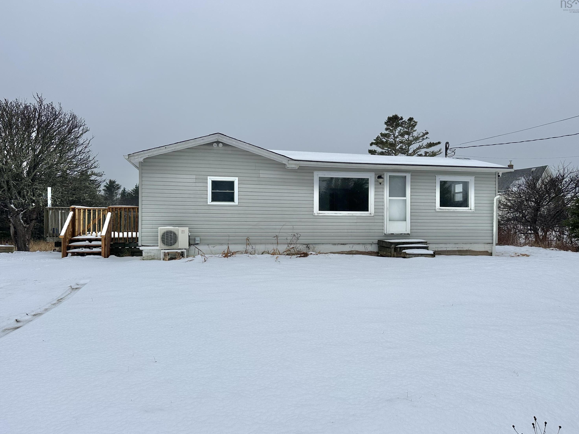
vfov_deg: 54.9
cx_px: 293
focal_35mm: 25
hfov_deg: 69.4
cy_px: 220
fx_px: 418
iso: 80
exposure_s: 1/464
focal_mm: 6.86
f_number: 1.78
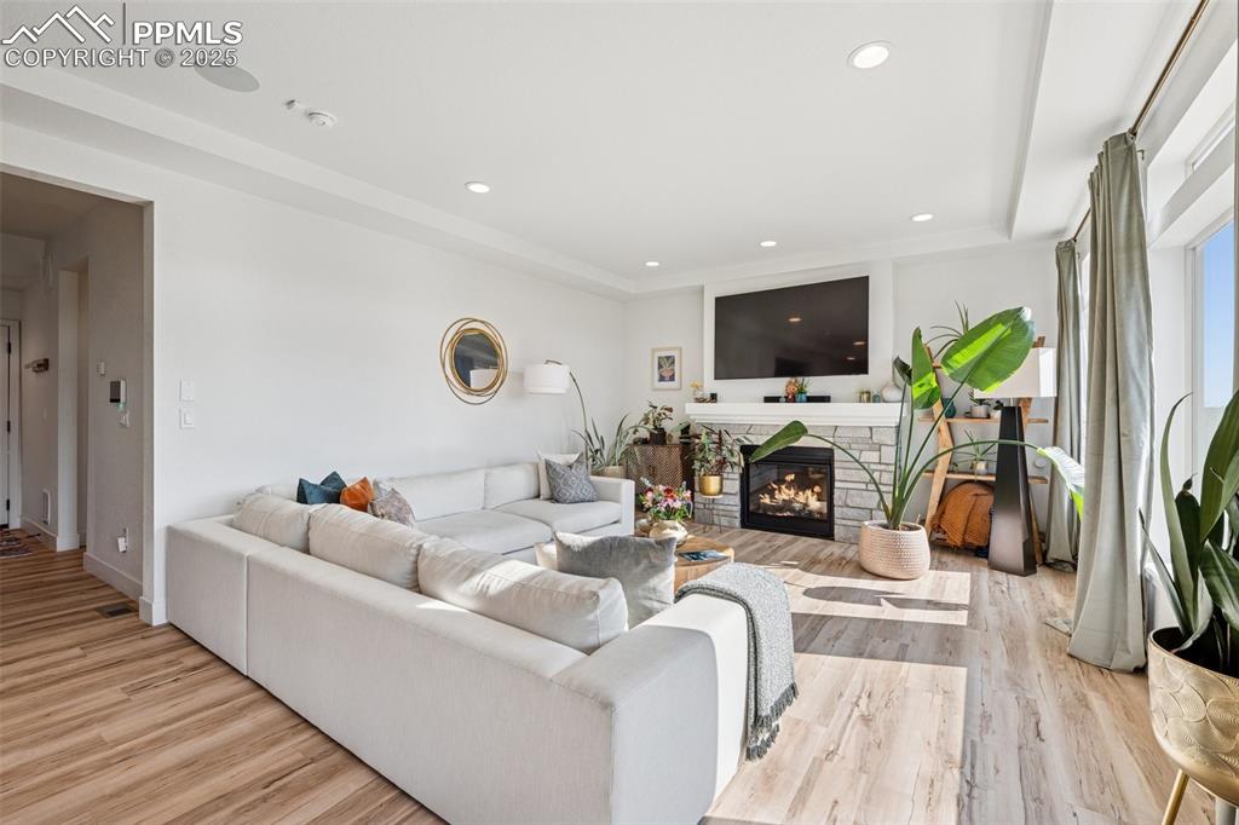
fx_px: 533
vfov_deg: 75.5
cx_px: 620
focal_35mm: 16
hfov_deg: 98.6
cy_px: 412
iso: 100
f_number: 11
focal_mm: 15.5
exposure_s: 1/30
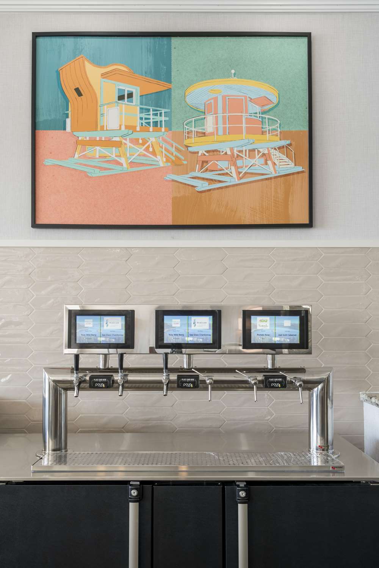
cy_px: 284
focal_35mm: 31
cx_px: 190
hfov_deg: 42.3
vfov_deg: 60.3
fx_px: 490
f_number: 11
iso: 160
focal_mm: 31
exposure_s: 1/4
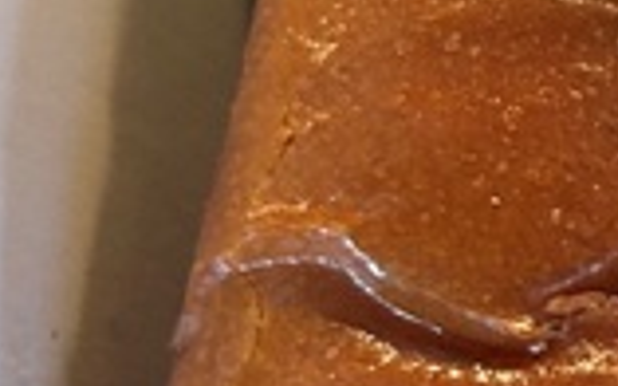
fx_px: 3569
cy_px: 144
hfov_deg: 9.2
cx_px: 1299
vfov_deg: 6.2
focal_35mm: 212
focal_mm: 5.7
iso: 100
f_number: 1.5
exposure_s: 1/120
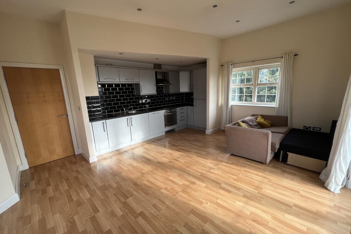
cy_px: 119
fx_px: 136
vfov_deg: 81.2
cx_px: 176
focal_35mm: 14
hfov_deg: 104.3
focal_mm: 1.57
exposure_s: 1/99
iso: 40
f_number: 1.8
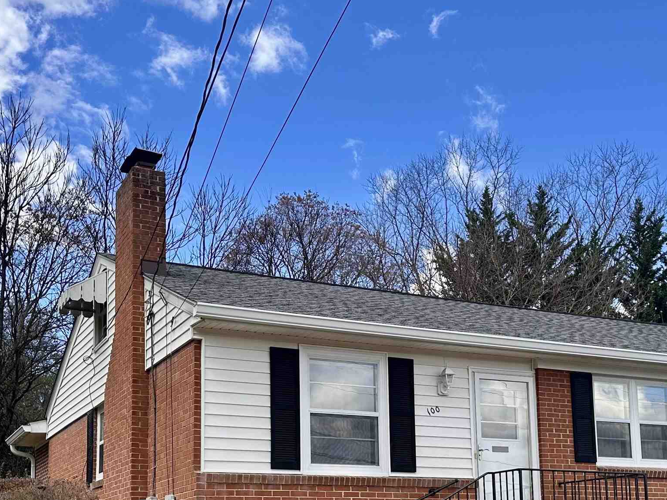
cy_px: 430
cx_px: 359
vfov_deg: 29.3
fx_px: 925
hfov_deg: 39.6
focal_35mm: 48
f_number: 1.78
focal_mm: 6.86
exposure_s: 1/1639
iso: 80
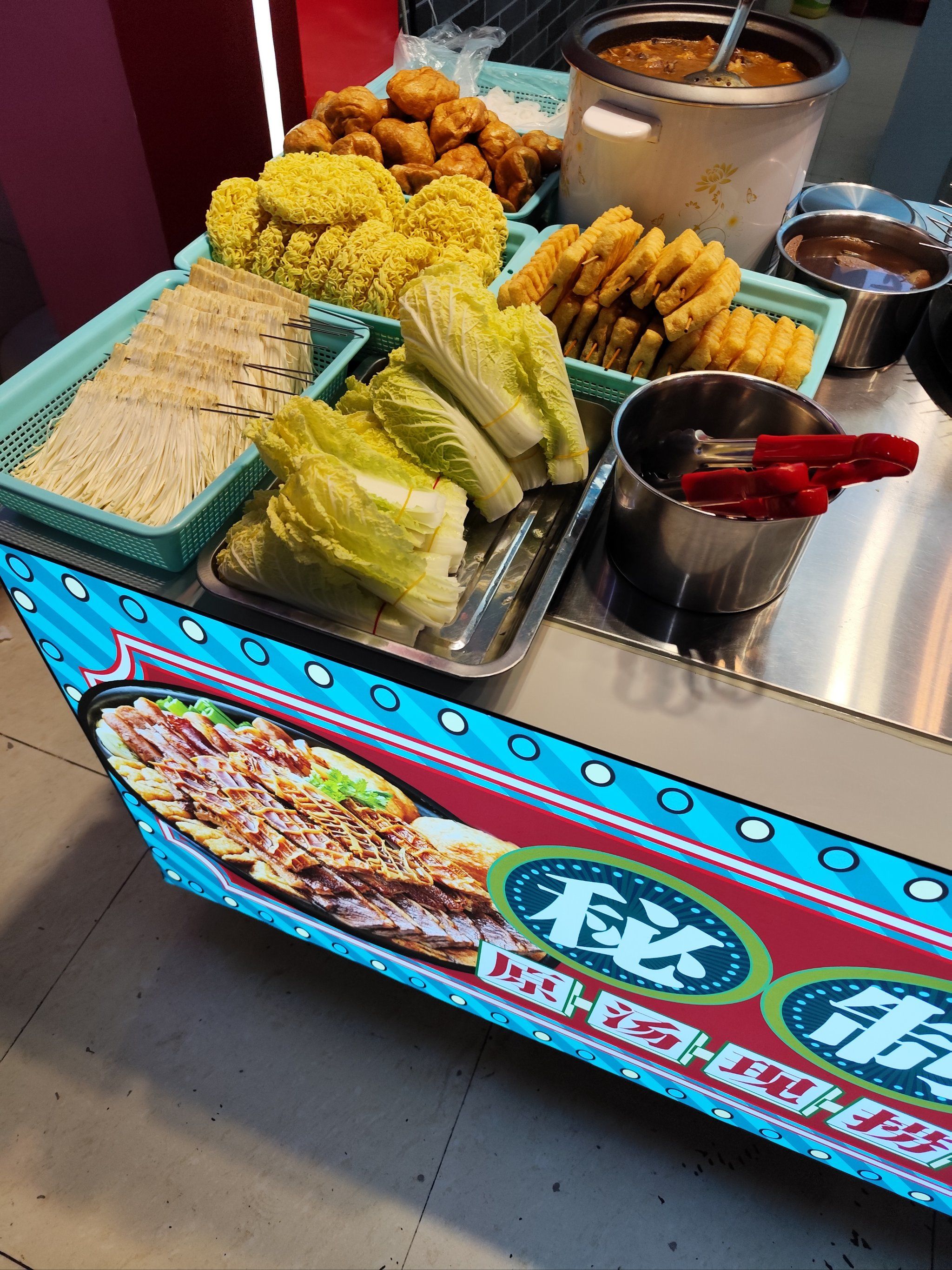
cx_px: 476
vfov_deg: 73.9
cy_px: 635
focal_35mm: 23
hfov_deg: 58.9
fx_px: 843
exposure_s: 1/208
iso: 50
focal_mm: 6.14
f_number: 1.65
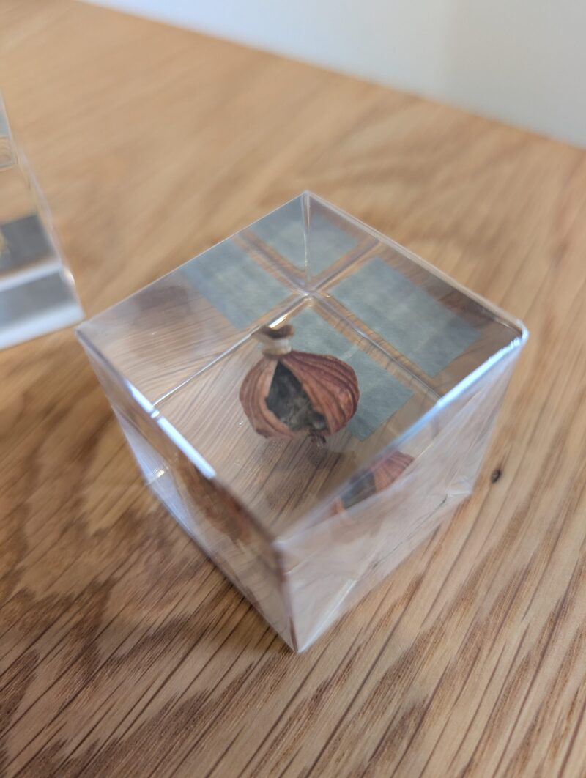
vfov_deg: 71.5
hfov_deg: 57.0
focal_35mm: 24
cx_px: 293
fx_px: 540
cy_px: 389
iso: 132
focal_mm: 6.9
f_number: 1.68
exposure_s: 1/50.4
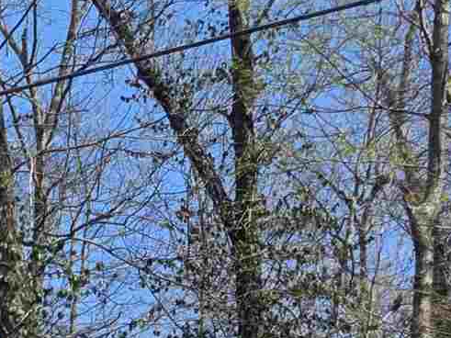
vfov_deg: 9.7
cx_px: -904
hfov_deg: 10.1
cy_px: 657
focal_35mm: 144
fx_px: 1876
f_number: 1.7
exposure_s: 1/3117
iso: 80
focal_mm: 6.3
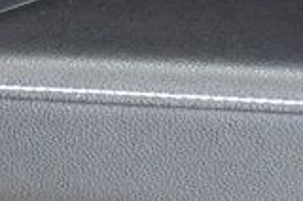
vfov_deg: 2.8
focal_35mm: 481
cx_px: -413
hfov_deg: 4.2
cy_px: -131
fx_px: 4040
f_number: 5
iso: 2500
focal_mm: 50
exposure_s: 1/100
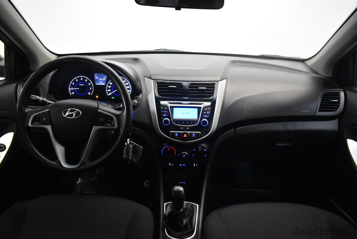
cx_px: 178
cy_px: 120
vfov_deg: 48.0
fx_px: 268
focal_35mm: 27
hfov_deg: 67.3
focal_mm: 18
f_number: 3.5
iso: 1400
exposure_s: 1/30
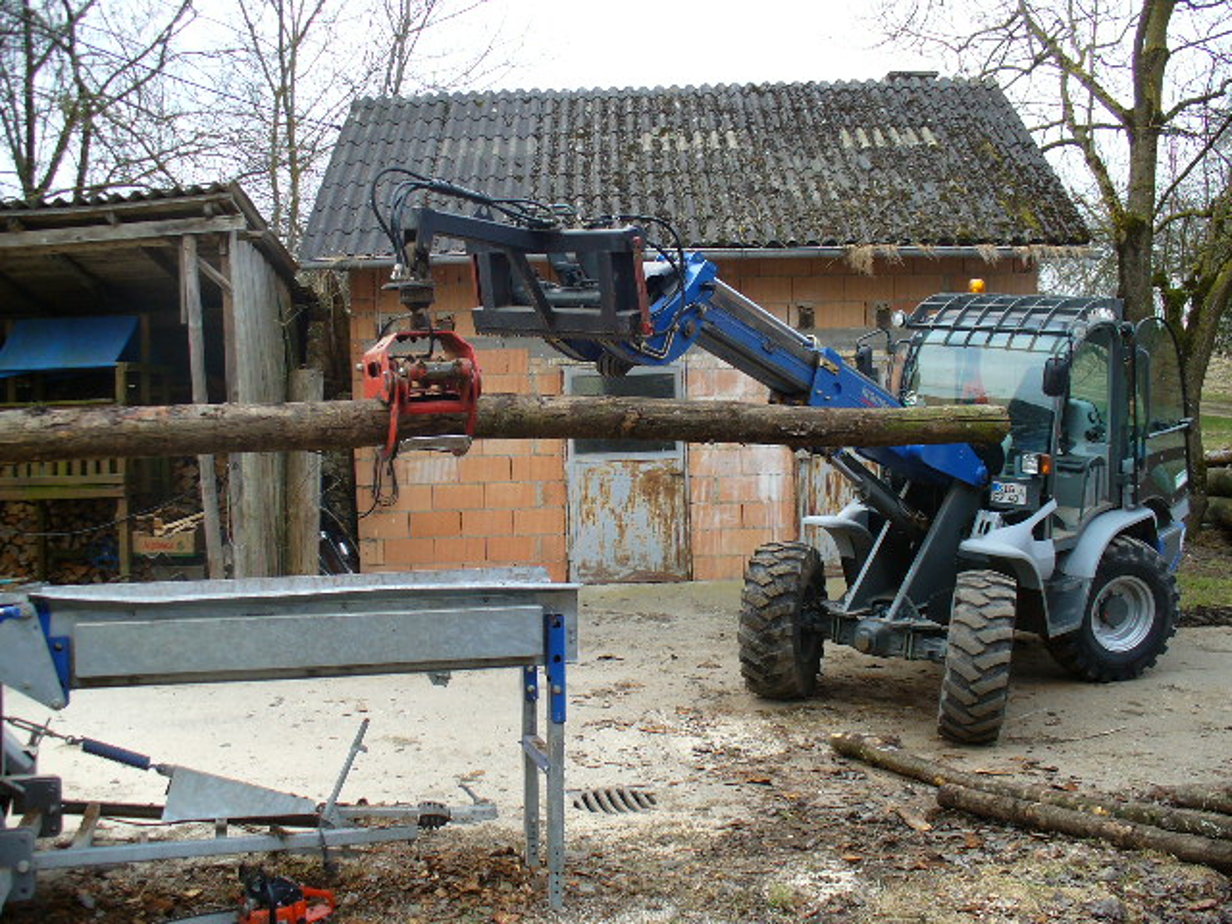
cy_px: 462
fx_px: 1317
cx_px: 616
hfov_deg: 50.1
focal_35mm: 37
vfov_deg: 38.7
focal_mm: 6.1
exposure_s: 1/200
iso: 64
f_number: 2.8
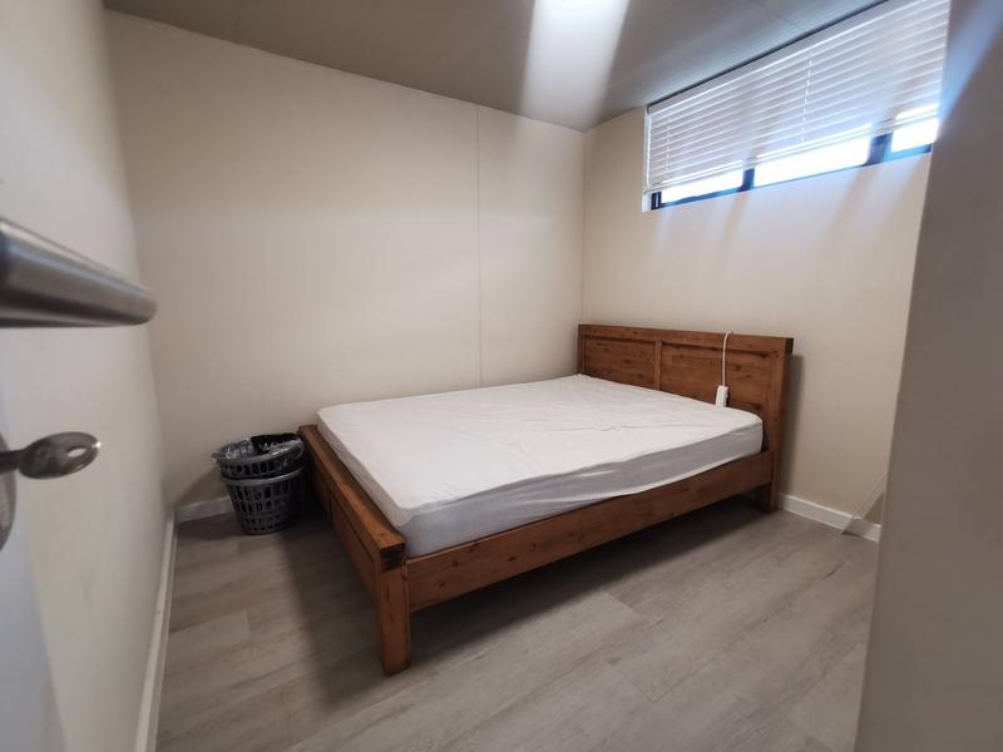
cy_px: 376
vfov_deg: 78.1
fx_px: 464
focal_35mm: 16
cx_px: 502
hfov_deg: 94.5
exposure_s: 1/33.3
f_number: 2.2
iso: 320
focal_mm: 2.35
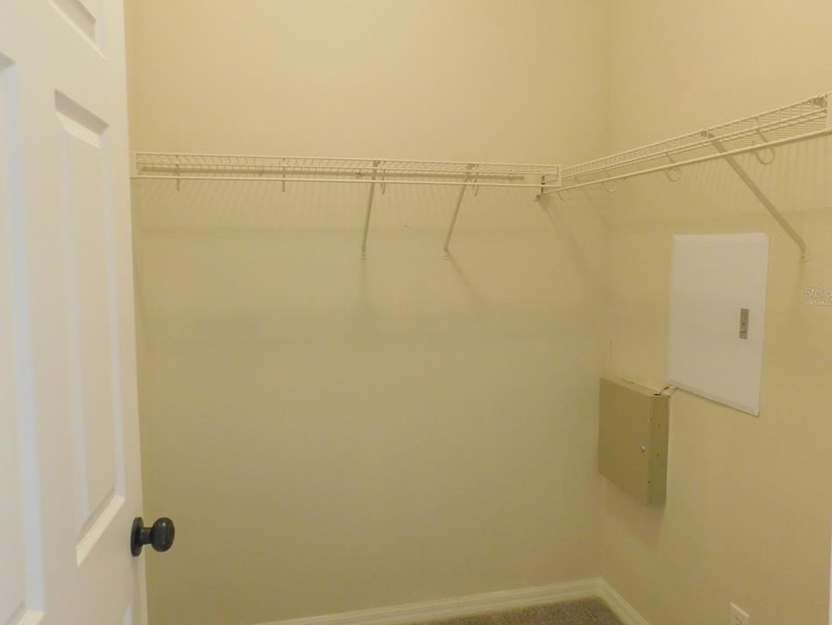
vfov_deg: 54.9
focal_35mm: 25
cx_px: 407
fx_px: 601
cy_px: 296
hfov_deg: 69.4
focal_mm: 4
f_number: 3
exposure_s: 1/15
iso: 400
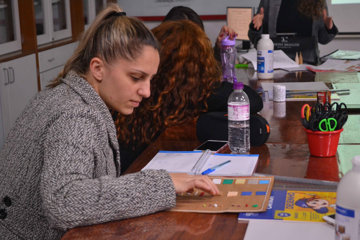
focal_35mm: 66
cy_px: 120
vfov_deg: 20.6
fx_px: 660
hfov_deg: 30.5
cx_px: 180
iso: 1600
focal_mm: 44
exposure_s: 1/60
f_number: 5.3
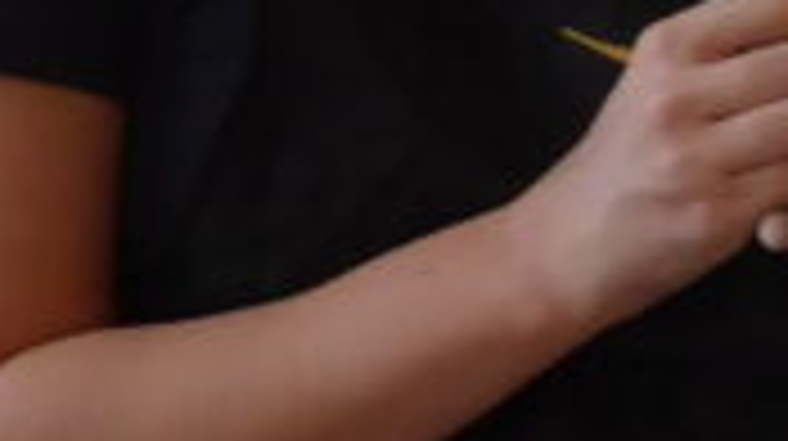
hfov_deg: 8.5
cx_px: 2265
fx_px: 4529
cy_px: 562
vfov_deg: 5.5
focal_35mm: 217
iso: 400
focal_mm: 5.8
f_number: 3.6
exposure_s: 1/13
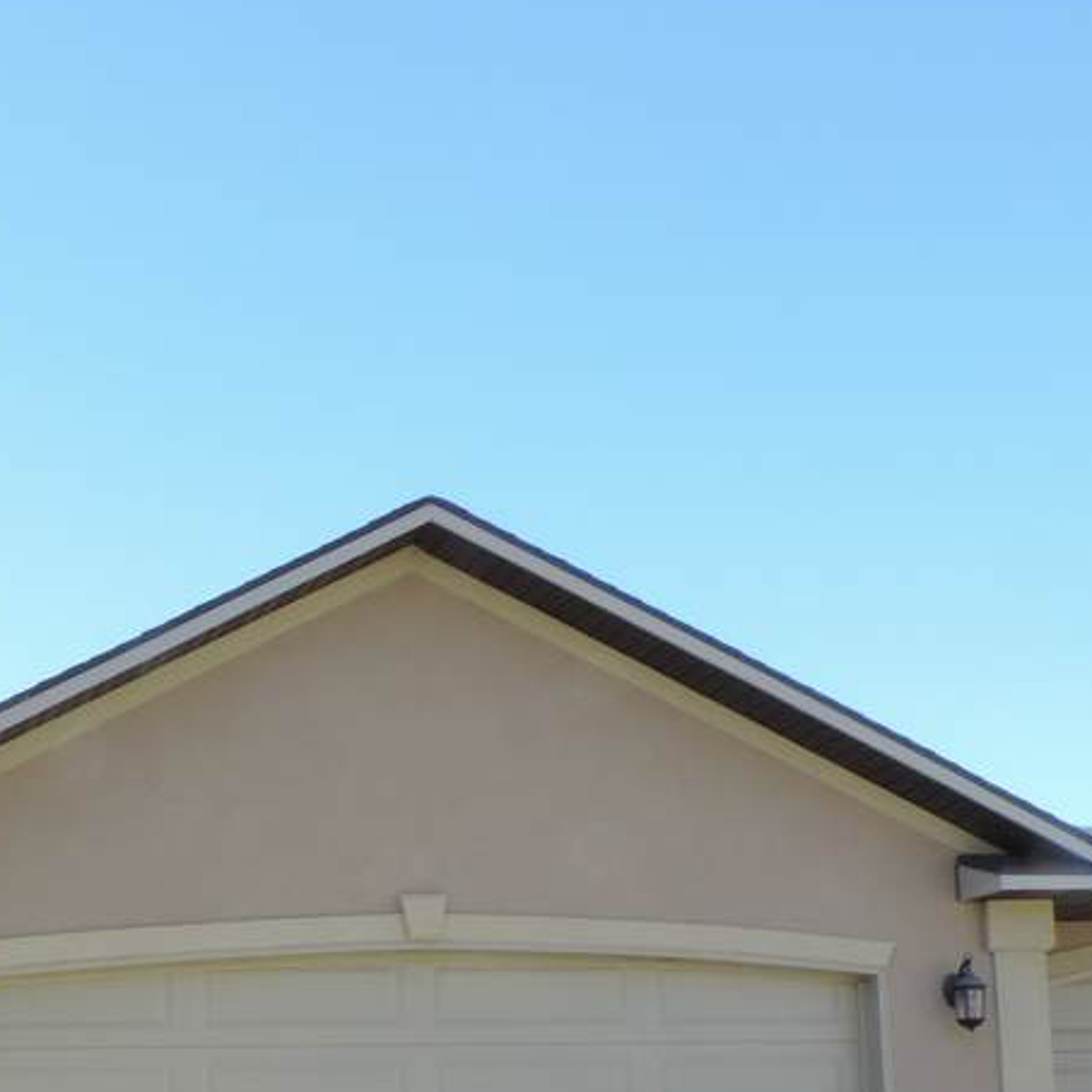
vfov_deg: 27.0
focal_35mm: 60
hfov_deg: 27.3
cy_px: 1087
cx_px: 48
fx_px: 2141
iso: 80
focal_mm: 4.3
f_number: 7.4
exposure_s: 1/60
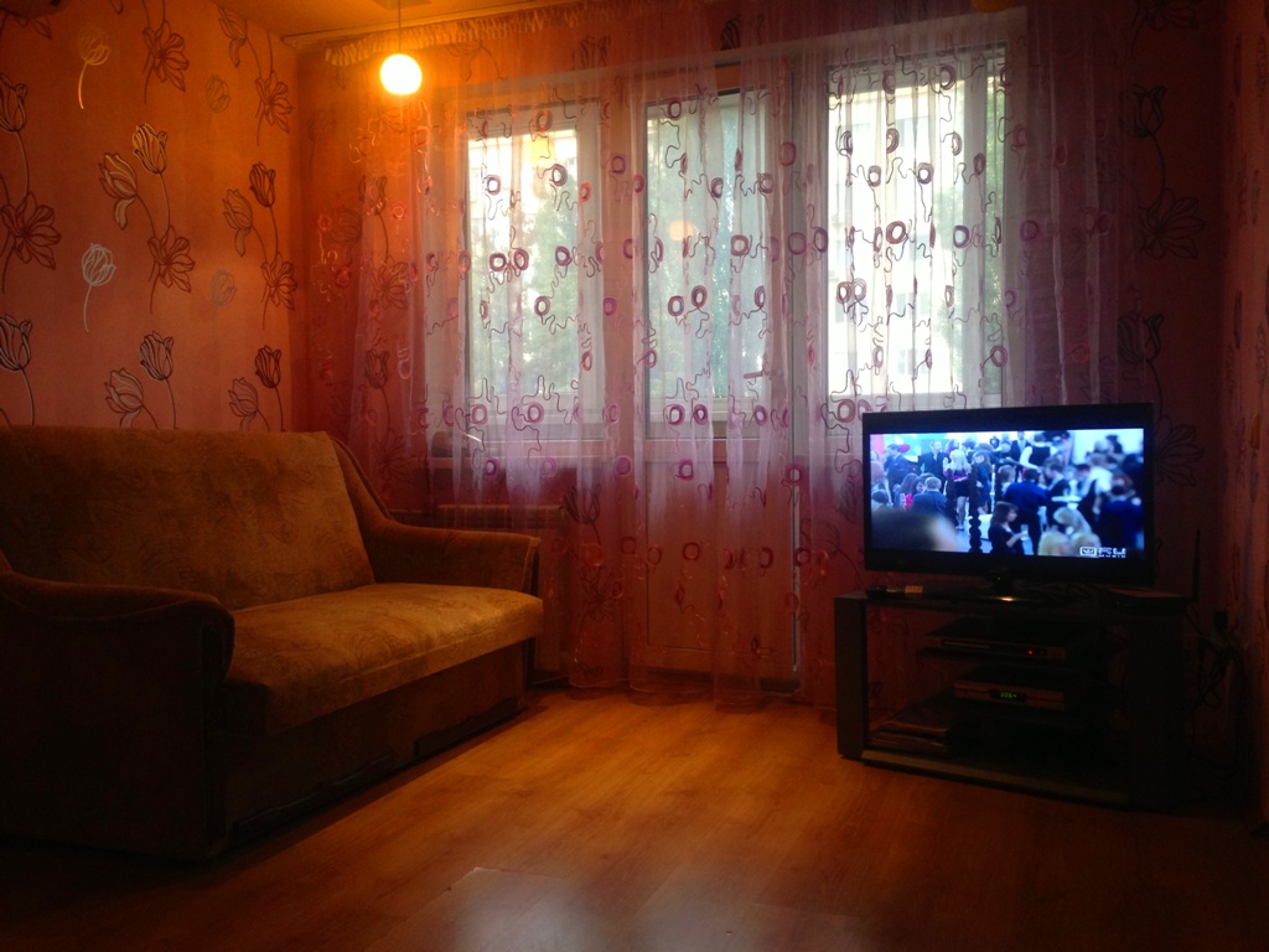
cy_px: 476
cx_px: 634
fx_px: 1210
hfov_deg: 55.4
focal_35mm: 33
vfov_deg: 42.9
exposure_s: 1/20
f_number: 2.4
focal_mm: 4.13
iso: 100
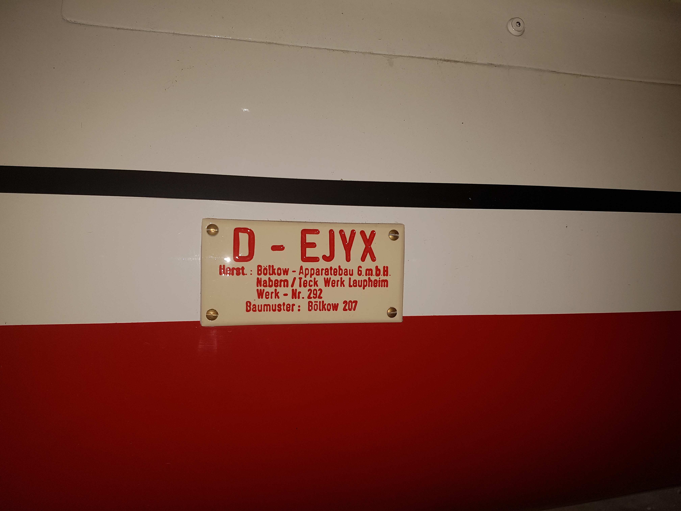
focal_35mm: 26
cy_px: 256
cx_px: 340
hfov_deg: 67.3
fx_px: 511
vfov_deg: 53.1
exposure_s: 1/315
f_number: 1.7
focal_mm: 4.2
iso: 50
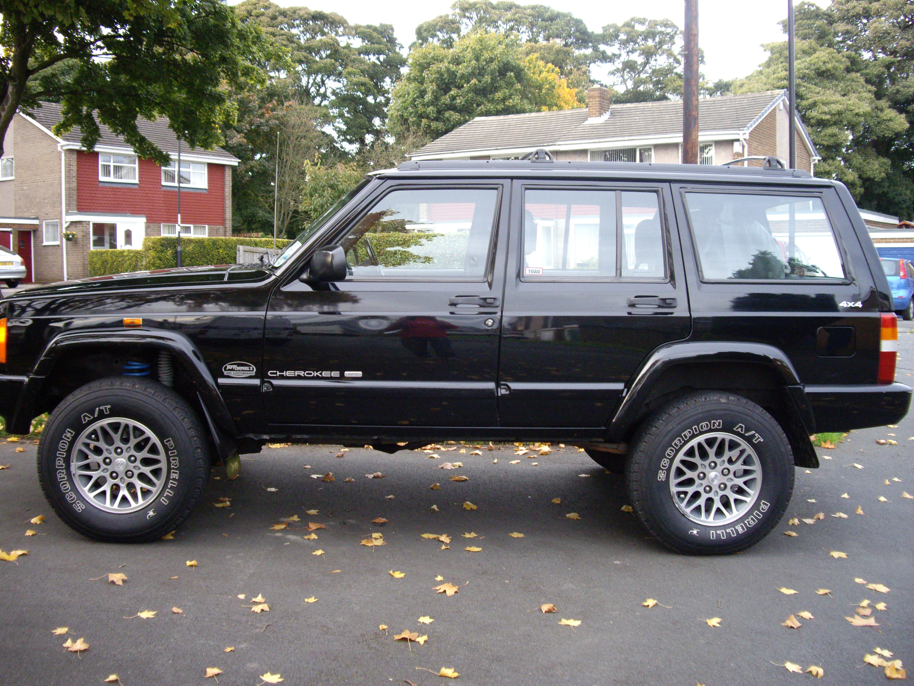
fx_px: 1003
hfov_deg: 49.0
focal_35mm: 38
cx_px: 457
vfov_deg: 37.7
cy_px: 343
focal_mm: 7.9
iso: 400
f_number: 2.8
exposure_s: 1/60
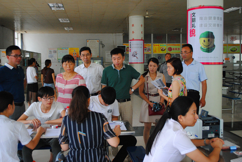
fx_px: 262
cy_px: 81
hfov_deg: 49.5
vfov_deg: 34.3
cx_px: 121
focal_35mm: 39
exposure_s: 1/200
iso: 800
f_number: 4.2
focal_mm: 26
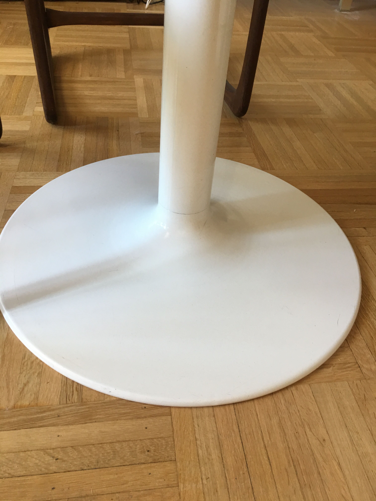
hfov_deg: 48.2
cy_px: 250
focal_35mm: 29
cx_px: 188
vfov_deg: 61.7
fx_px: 420
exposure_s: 1/17
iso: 40
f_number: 2.2
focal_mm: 4.15
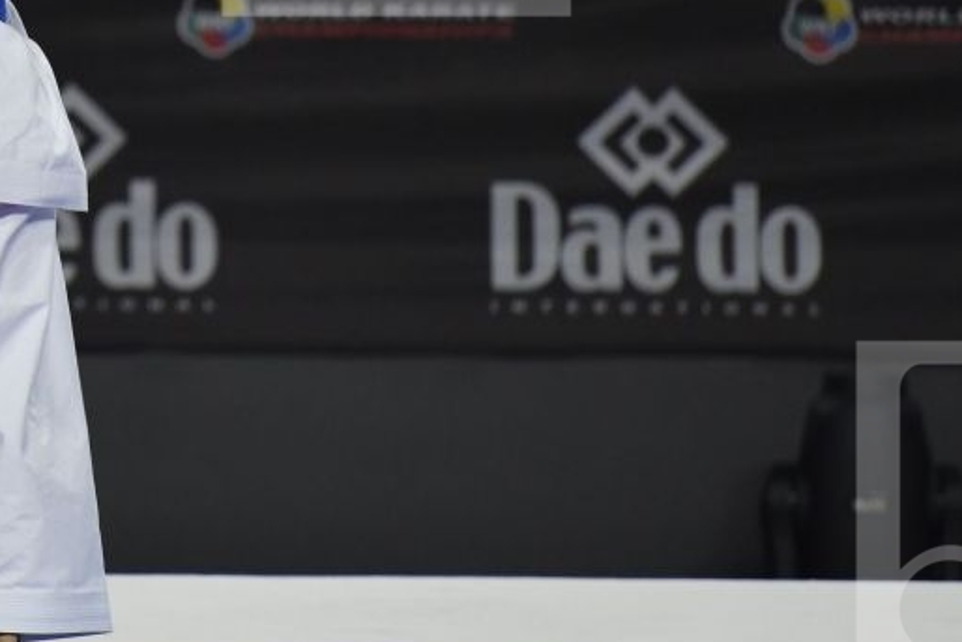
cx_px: -238
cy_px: -153
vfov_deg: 2.0
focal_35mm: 700
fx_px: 18710
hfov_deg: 2.9
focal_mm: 200
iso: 800
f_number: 2.8
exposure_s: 1/800
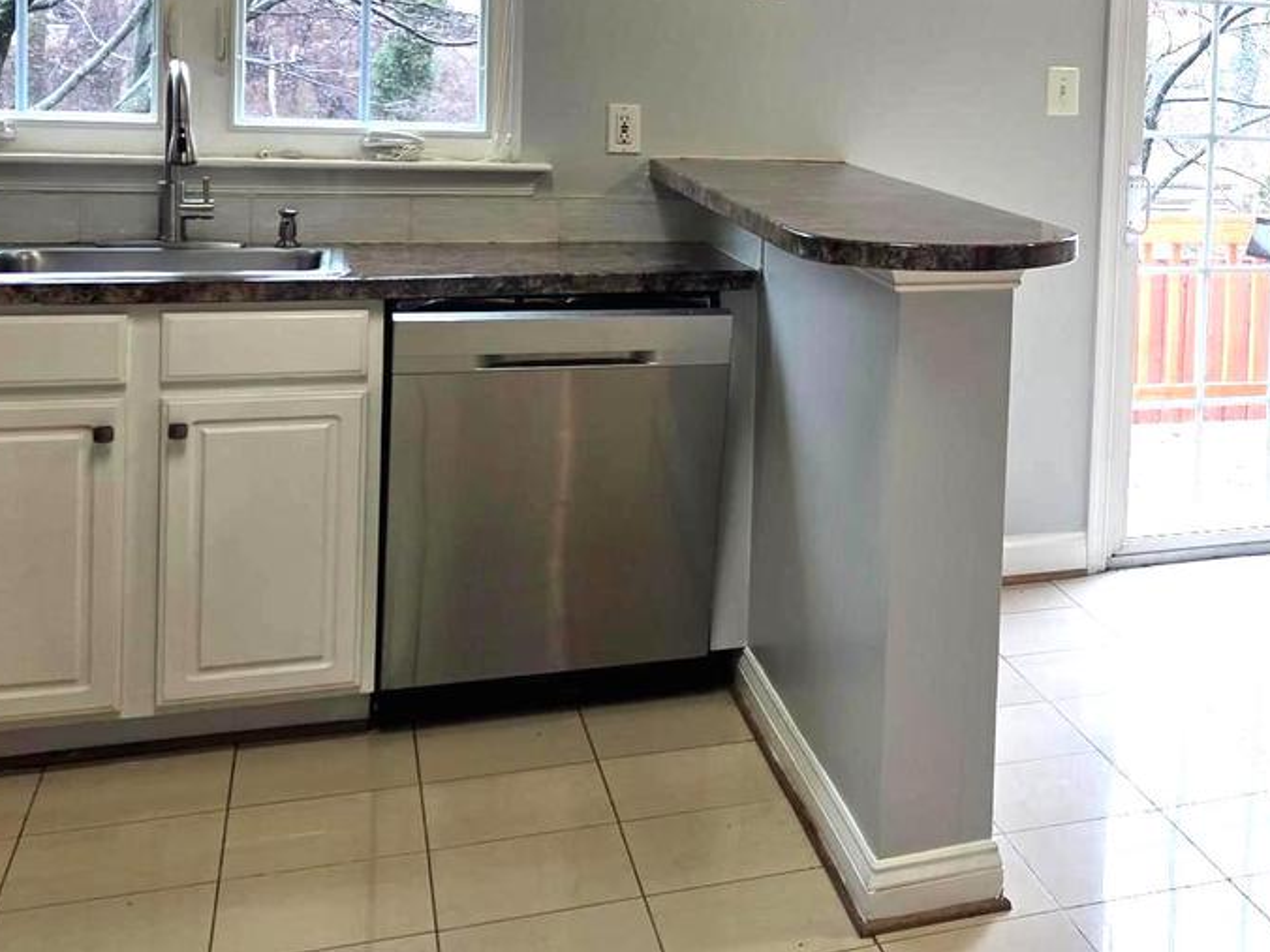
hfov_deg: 35.3
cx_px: 1266
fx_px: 1798
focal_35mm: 49
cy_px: 165
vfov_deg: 28.9
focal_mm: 6.3
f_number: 1.7
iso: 50
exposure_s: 1/120
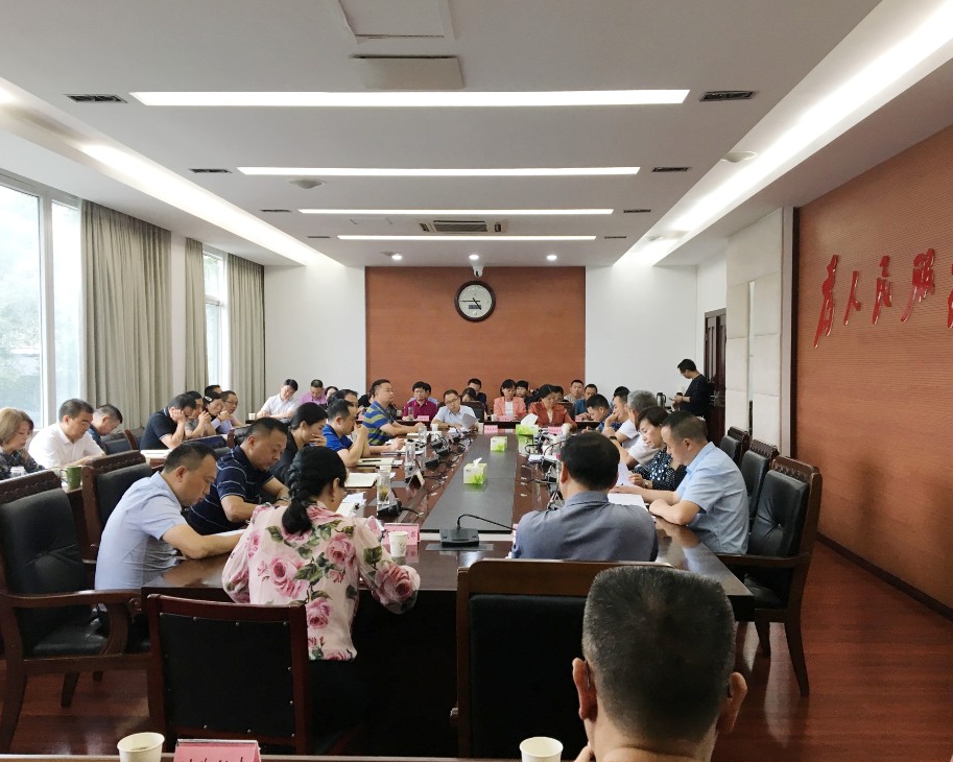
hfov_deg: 57.2
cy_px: 390
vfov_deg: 47.1
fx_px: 874
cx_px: 495
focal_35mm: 31
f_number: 2.2
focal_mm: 4.15
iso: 40
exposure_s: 1/33
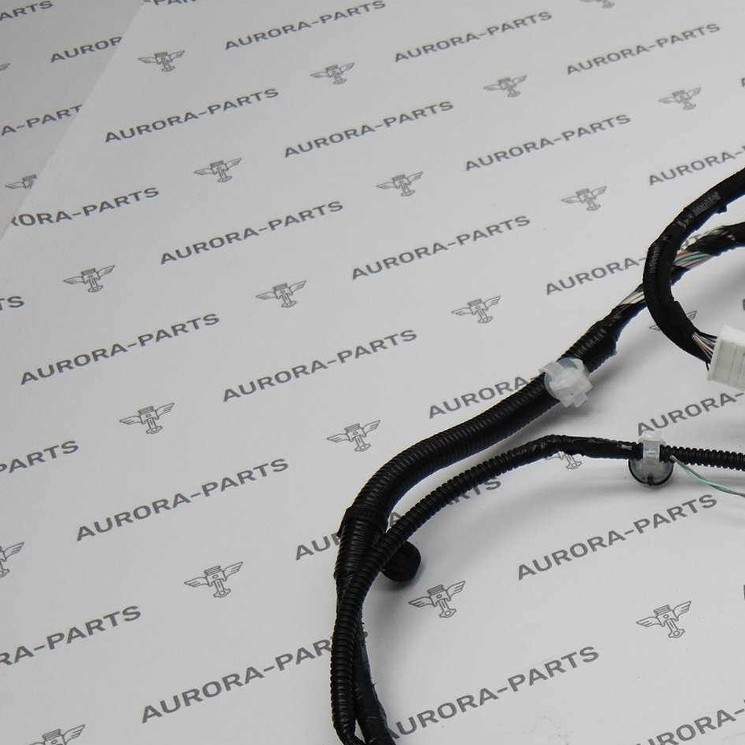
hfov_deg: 20.2
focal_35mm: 72
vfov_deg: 22.9
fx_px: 1753
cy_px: 762
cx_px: 1151
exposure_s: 1/80
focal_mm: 18
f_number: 4
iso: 100
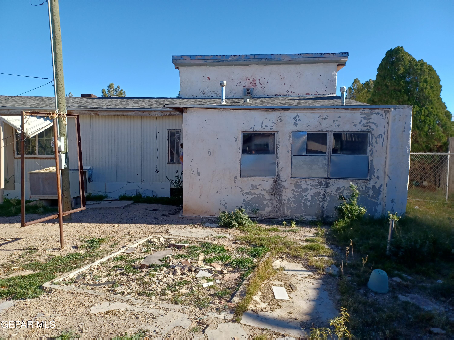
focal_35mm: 25
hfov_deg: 69.4
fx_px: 328
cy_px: 170
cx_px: 227
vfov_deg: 54.9
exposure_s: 1/257
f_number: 1.8
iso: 32
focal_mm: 4.6
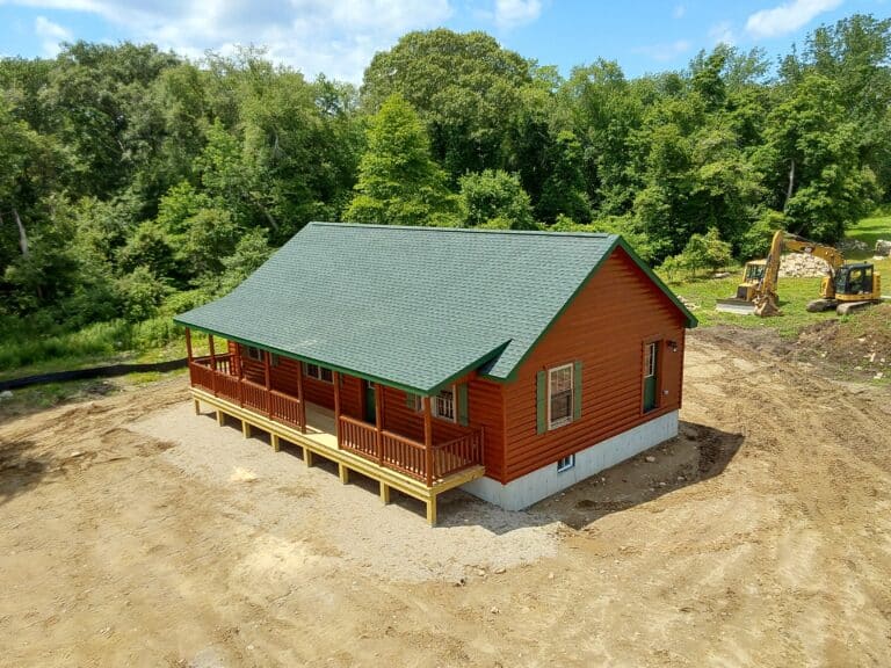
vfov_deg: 49.7
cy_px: 334
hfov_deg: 63.4
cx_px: 446
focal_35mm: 28
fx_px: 721
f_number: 1.9
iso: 50
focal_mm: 2.91
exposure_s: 1/1448
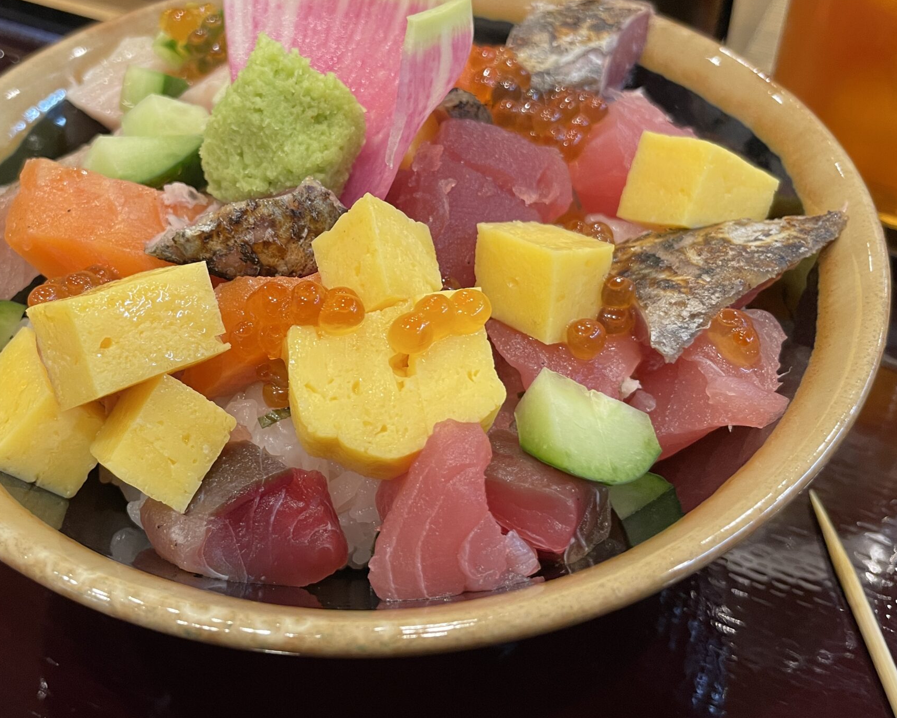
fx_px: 1009
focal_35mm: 38
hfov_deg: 47.6
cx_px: 347
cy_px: 294
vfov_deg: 39.0
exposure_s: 1/74
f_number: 1.6
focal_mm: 4.2
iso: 125
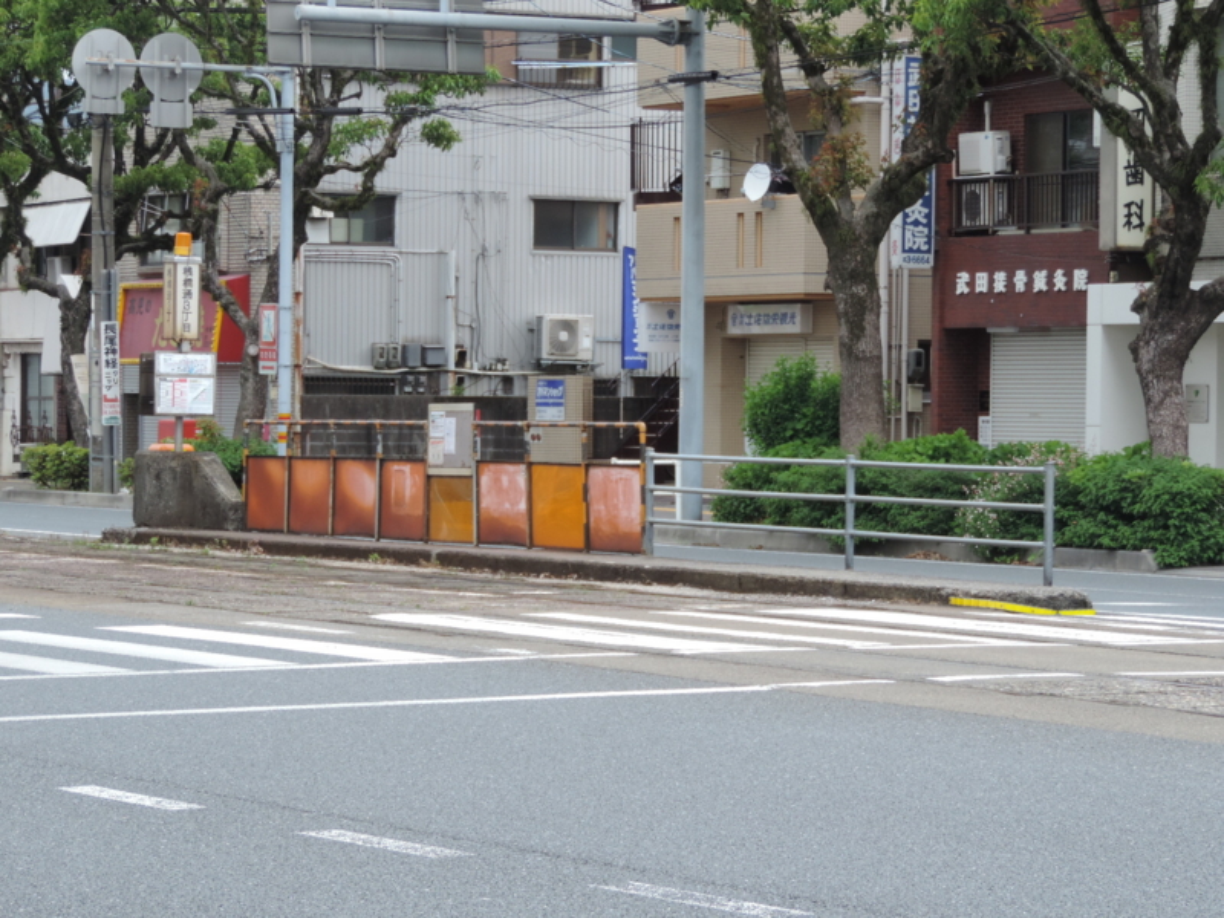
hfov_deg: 14.6
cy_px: 459
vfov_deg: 11.0
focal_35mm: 135
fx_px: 4774
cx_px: 612
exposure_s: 1/125
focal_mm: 24
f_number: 4.3
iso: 140
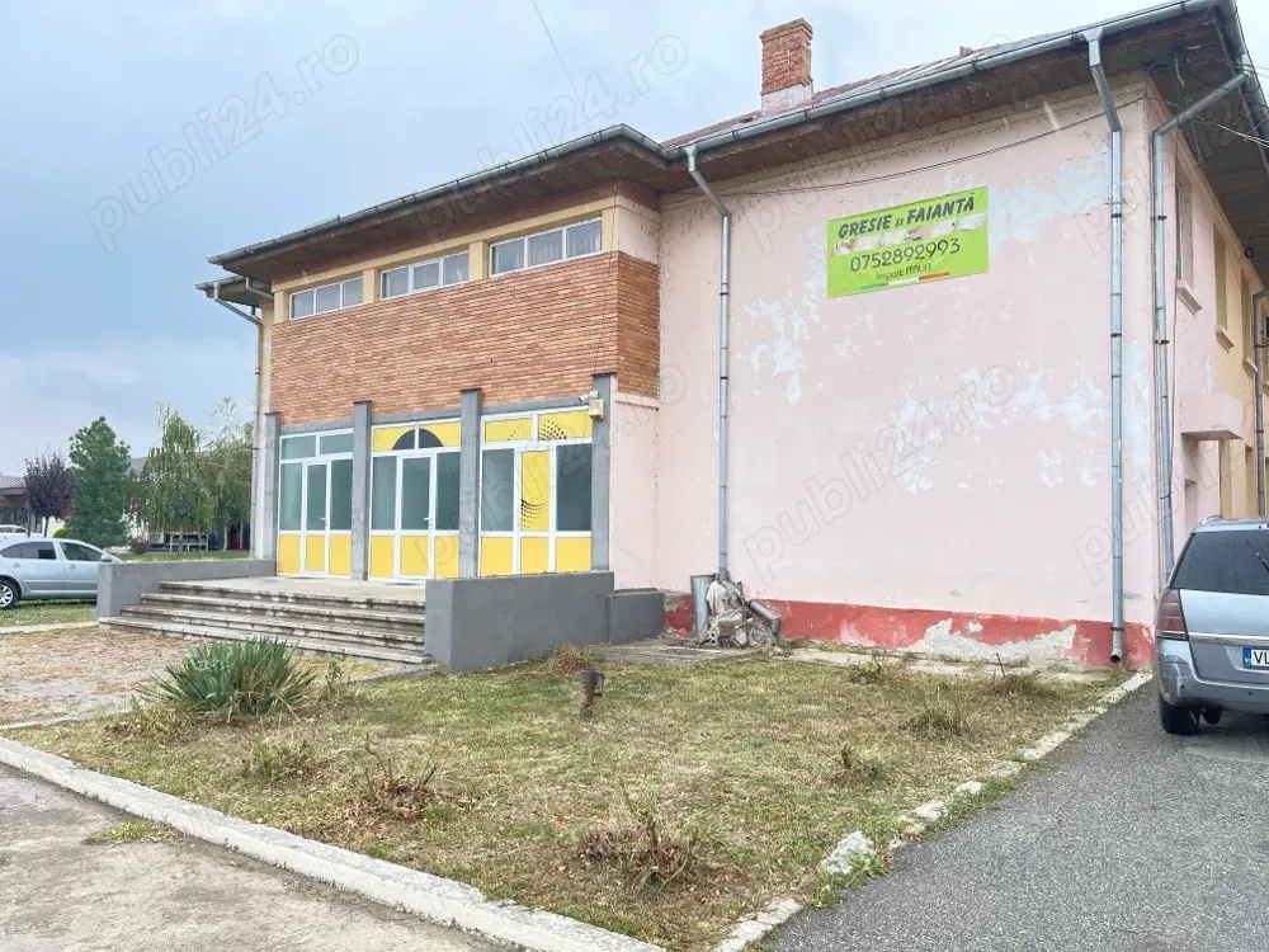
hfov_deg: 69.4
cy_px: 476
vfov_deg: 54.9
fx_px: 916
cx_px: 634
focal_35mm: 25
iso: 32
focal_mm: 5.1
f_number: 1.6
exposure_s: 1/494
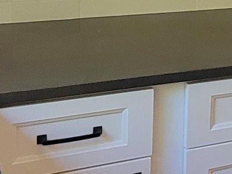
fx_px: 617
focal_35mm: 92
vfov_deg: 15.5
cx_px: 329
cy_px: -35
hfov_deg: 19.1
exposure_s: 1/60
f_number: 2.2
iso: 250
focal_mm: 2.2
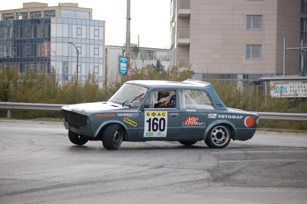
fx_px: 1150
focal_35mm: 135
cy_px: 102
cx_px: 154
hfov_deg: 15.2
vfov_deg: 10.1
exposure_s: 1/640
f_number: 4.5
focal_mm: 90
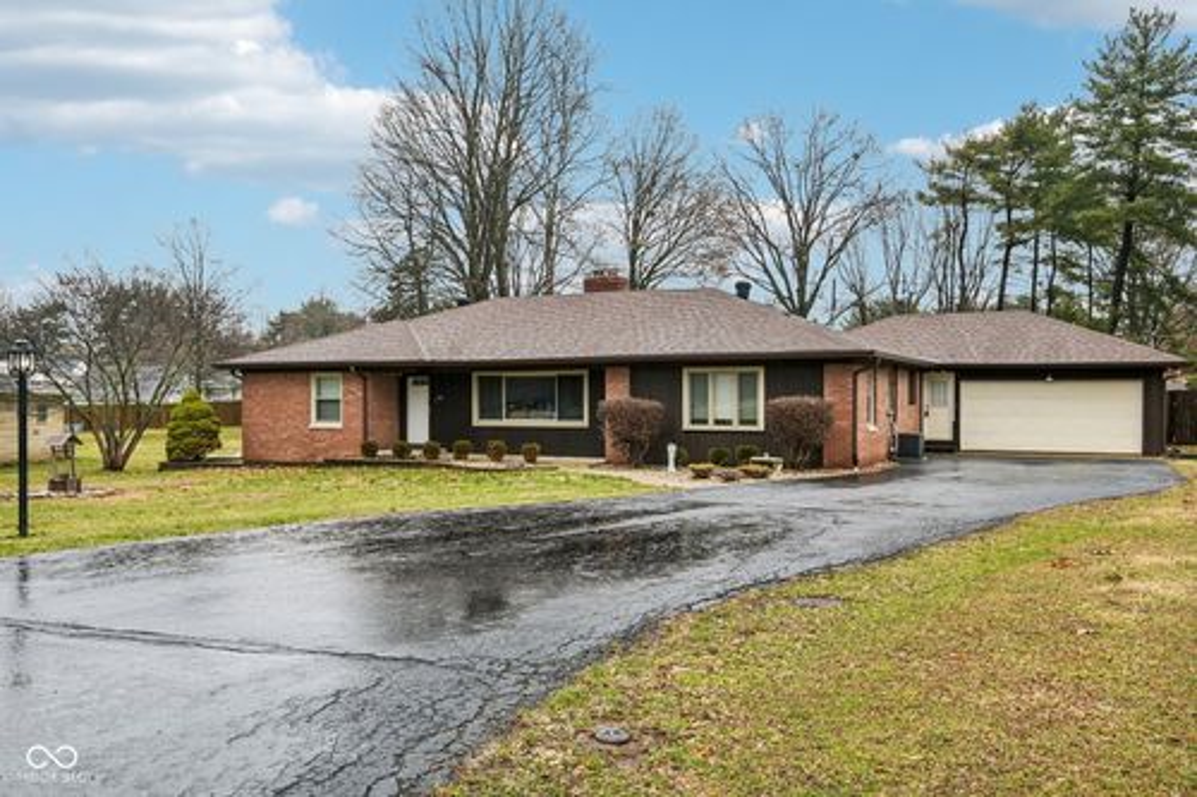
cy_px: 398
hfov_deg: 61.9
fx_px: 997
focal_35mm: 30
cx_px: 598
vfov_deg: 43.6
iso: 100
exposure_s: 1/30
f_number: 8
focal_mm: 30
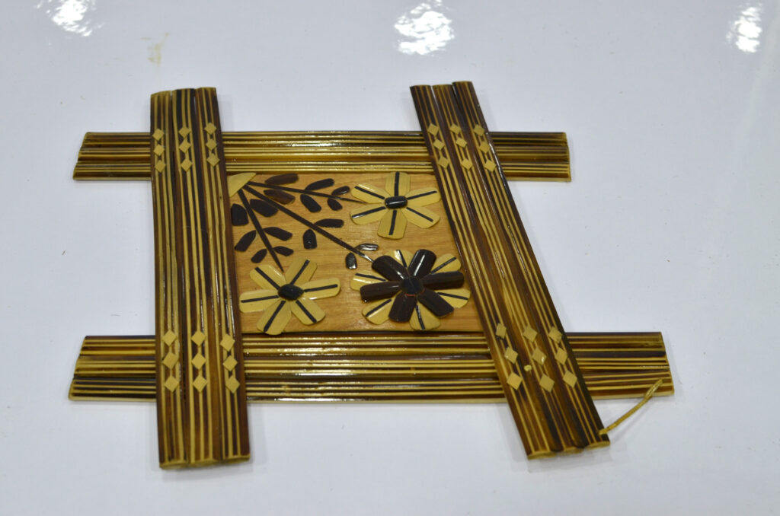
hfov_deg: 37.9
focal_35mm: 52
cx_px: 390
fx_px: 1135
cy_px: 258
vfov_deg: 25.6
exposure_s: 1/60
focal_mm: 35
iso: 400
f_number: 5
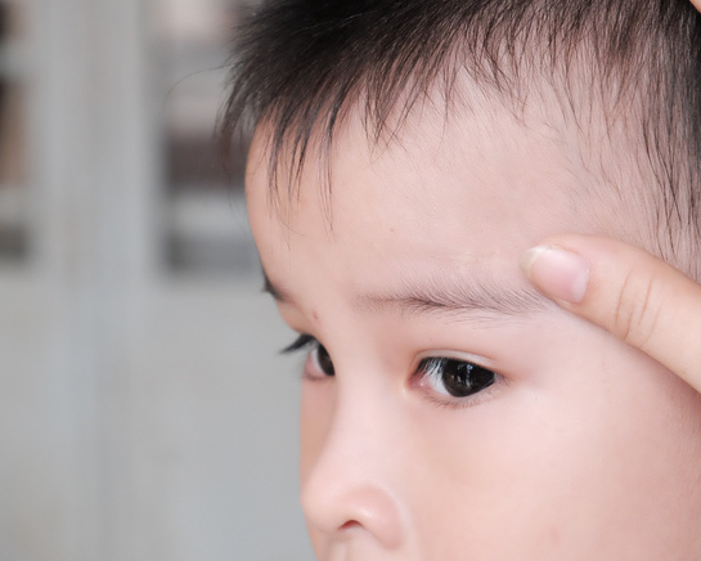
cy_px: 279
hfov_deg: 12.8
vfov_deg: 10.3
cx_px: 410
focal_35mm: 150
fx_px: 3112
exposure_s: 1/420
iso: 6400
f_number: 8
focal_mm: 88.2
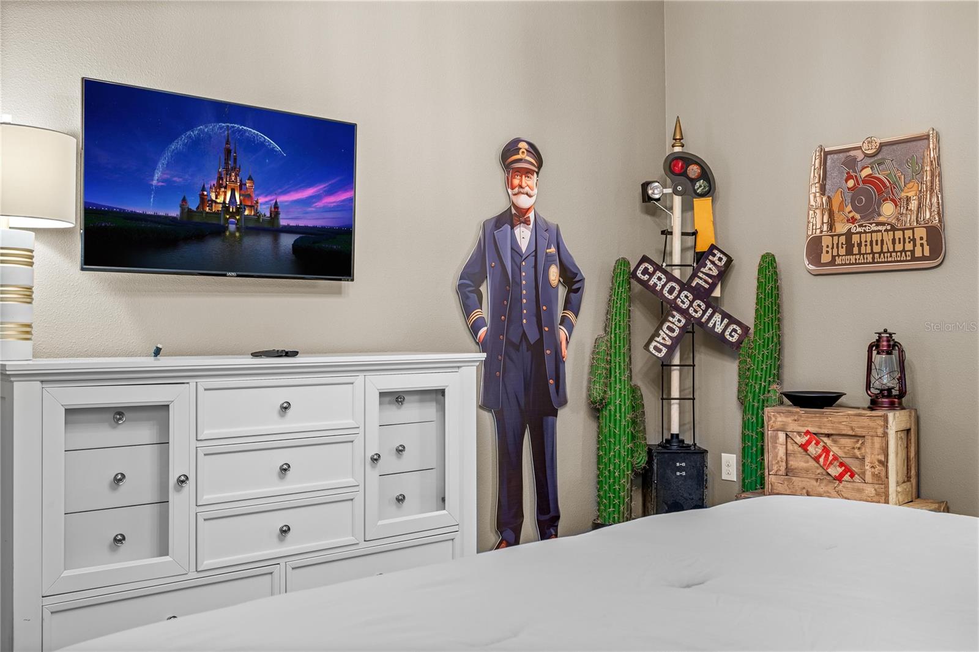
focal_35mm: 35
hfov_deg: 54.4
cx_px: 490
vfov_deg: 37.8
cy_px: 326
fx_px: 952
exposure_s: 1.3
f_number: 7.1
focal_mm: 35
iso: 400
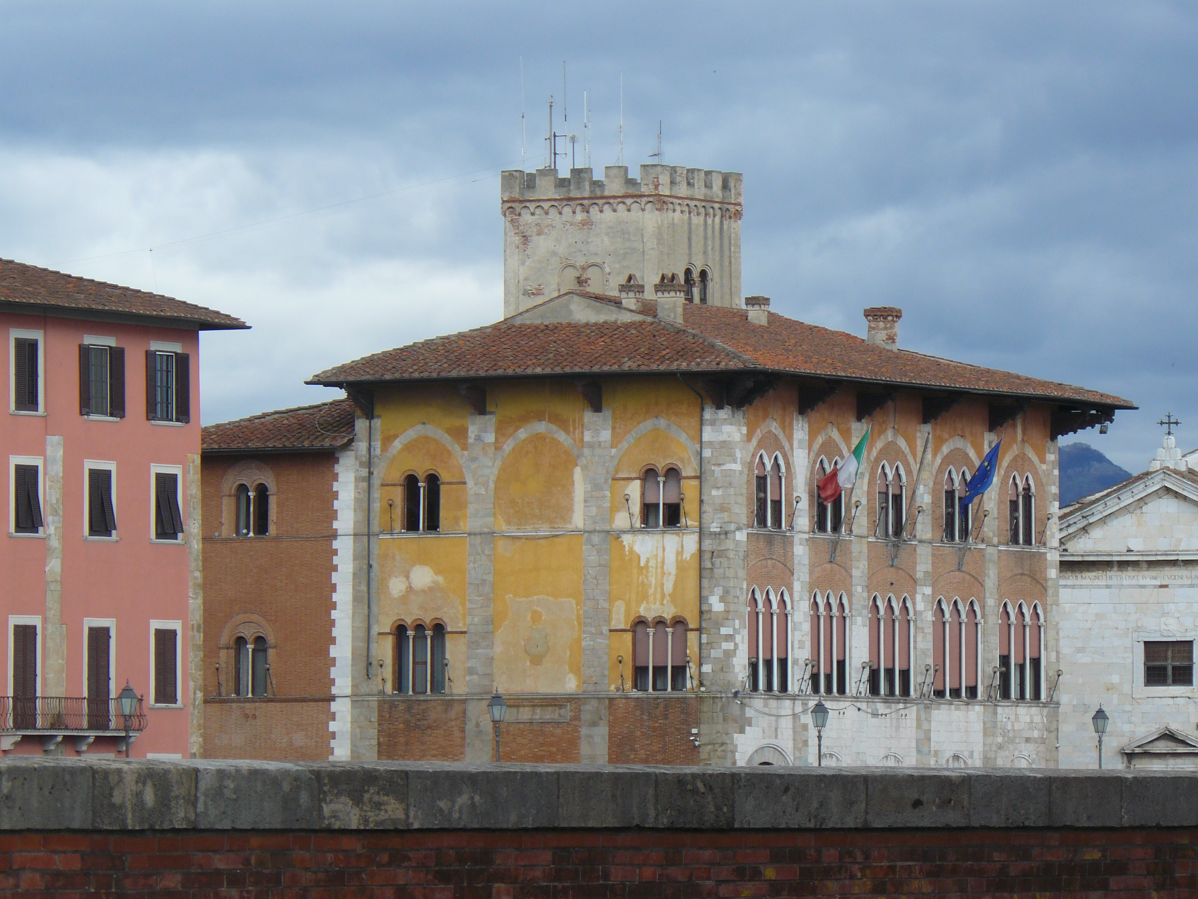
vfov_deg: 6.6
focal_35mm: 226
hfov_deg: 8.8
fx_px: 7821
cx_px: 599
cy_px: 450
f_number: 5.6
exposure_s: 1/200
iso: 100
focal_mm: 37.7
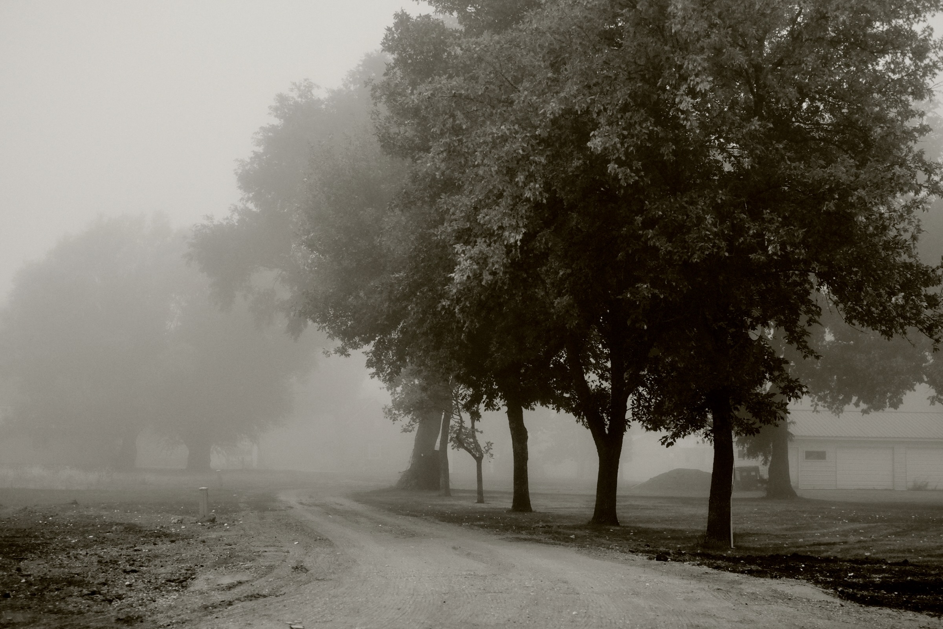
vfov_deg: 25.5
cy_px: 314
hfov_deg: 37.5
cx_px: 472
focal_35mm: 53
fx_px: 1388
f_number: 2.2
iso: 400
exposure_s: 1/1100
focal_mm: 35
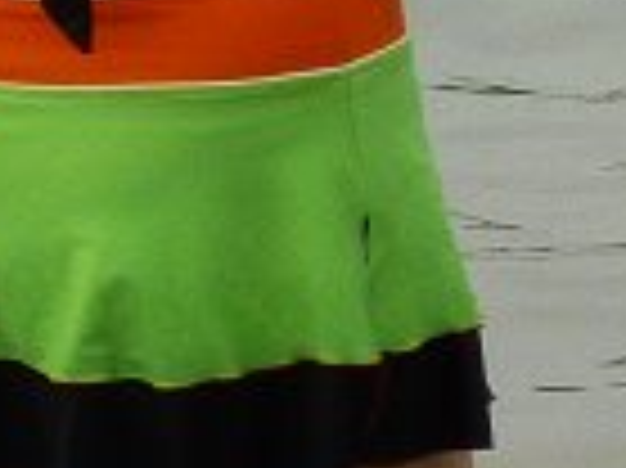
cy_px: -423
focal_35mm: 736
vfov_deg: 2.0
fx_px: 13298
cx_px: 495
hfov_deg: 2.7
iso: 125
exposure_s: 1/100
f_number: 5.7
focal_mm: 19.2
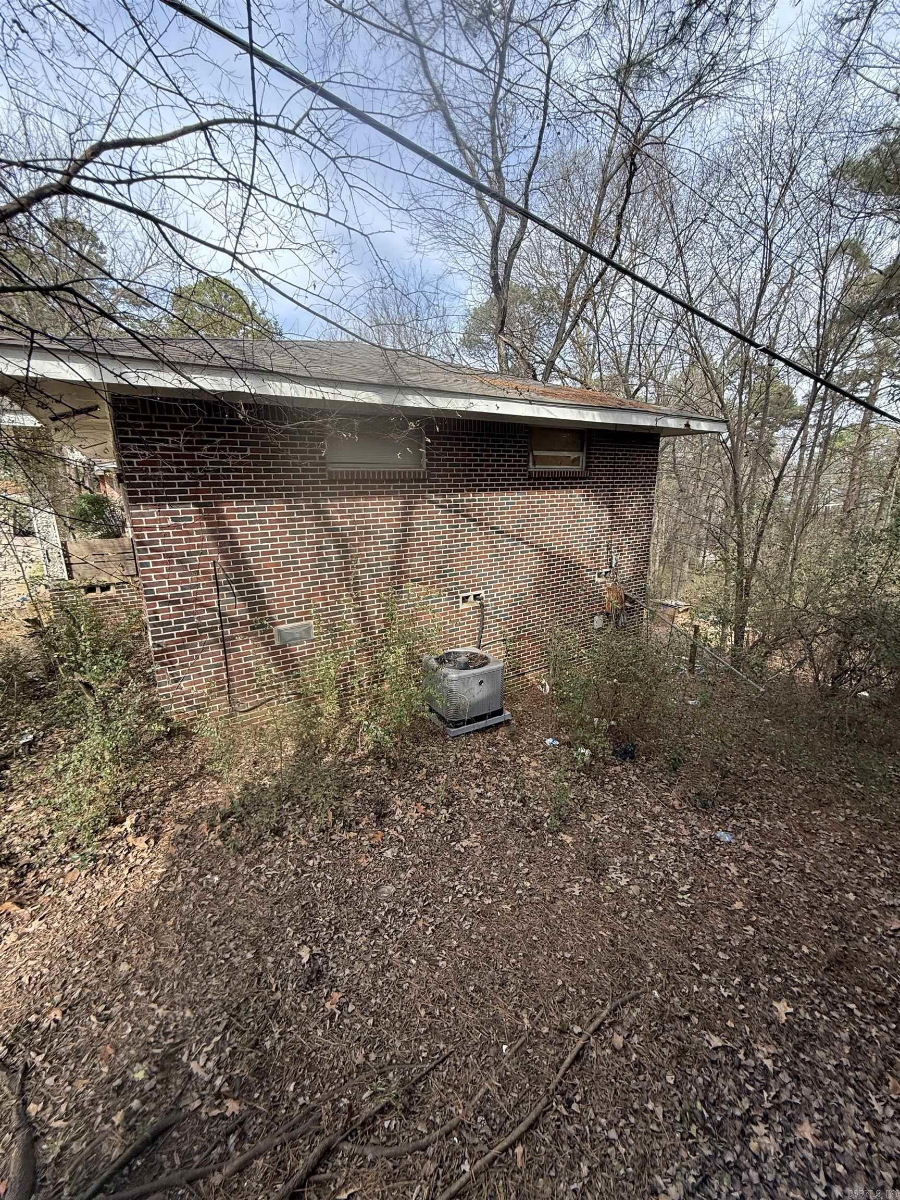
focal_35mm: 14
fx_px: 485
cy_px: 600
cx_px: 450
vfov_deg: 102.1
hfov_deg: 85.7
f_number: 2.2
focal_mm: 2.22
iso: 64
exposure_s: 1/400
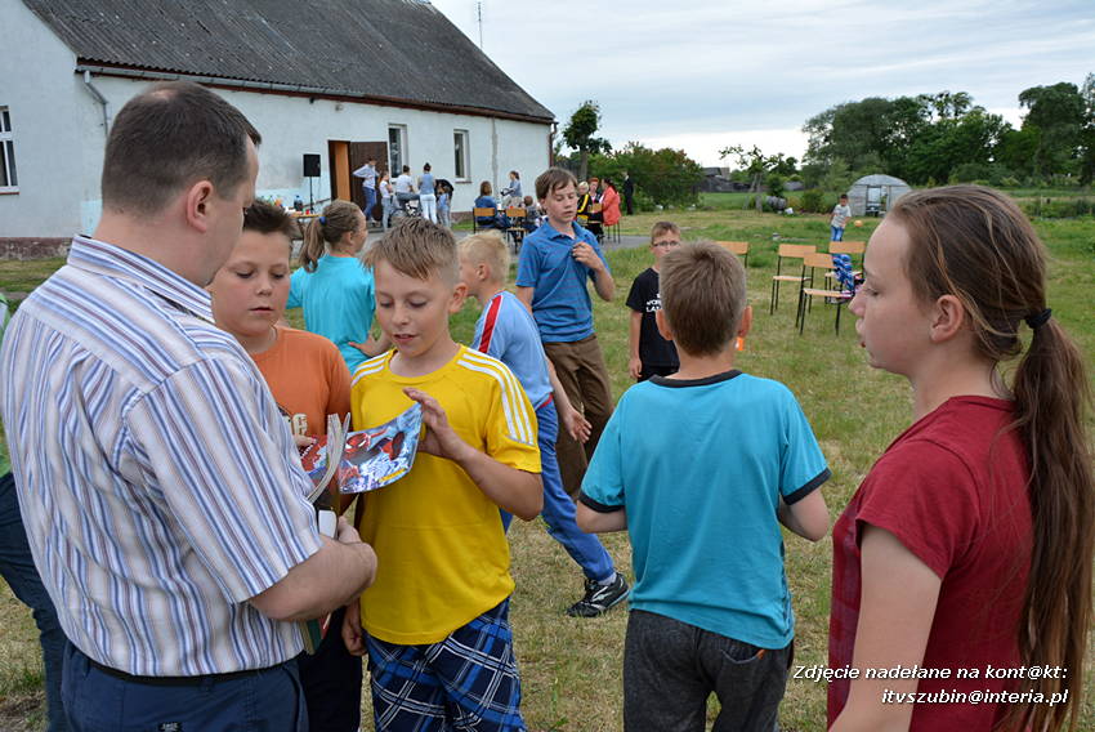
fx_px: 959
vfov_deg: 41.8
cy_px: 366
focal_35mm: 32
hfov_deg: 59.5
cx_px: 548
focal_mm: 21
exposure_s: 1/200
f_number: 7.1
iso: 200
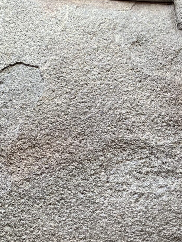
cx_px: 175
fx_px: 505
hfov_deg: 19.9
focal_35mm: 72
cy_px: 128
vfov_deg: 27.0
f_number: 1.8
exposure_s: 1/121
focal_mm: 4.25
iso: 100
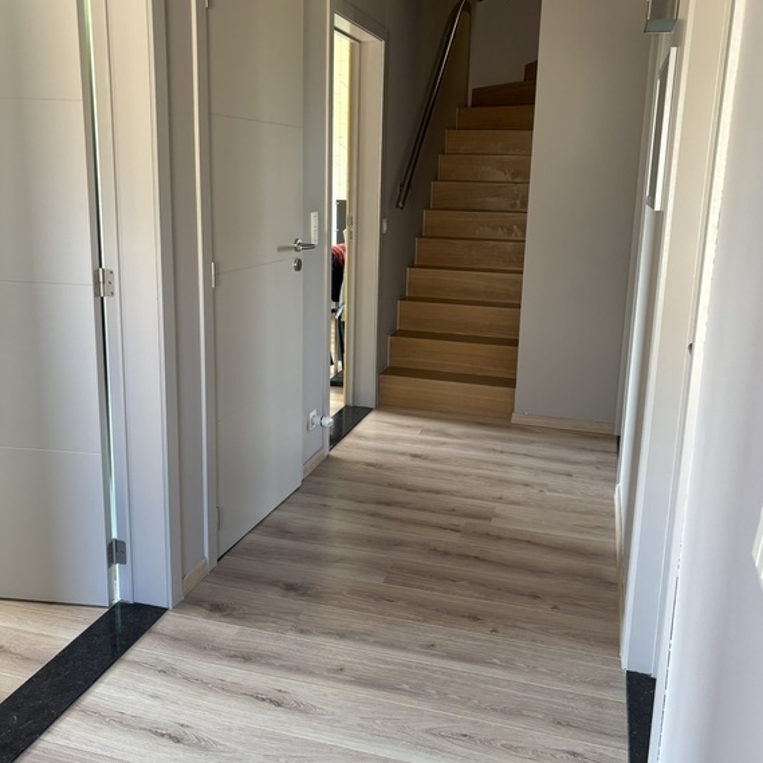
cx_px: 384
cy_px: 339
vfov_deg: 52.4
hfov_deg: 52.5
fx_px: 773
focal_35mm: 31
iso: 200
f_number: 1.6
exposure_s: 1/50
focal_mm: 5.96
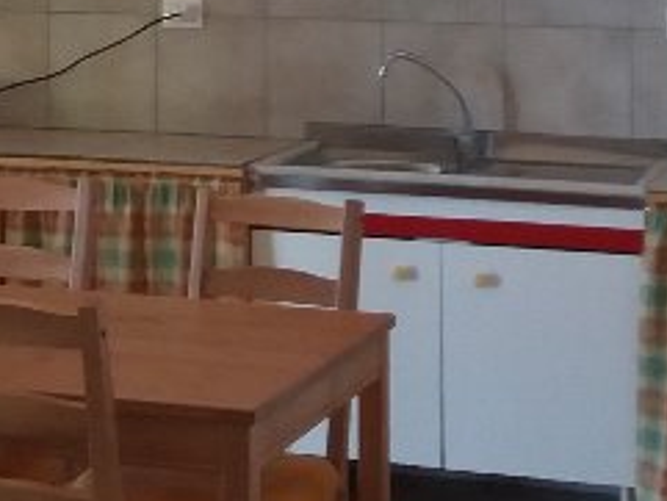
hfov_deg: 16.5
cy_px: -133
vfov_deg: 12.1
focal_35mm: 119
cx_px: 210
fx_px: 2294
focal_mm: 3.7
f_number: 1.9
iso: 125
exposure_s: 1/33
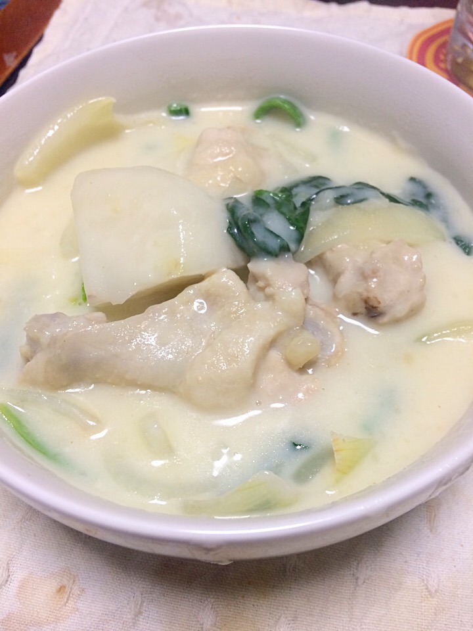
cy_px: 316
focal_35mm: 29
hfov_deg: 48.2
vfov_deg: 61.7
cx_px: 236
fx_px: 528
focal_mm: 4.15
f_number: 2.2
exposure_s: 1/30
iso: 80
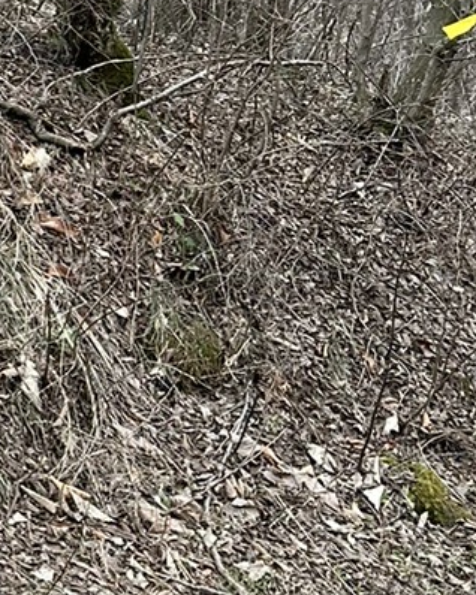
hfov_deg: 11.9
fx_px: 1991
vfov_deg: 16.3
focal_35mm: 113
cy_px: -118
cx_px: -540
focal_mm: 6.86
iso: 80
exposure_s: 1/370
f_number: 1.78
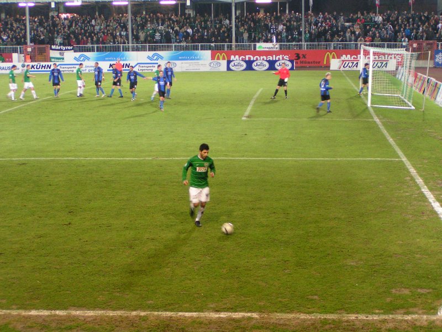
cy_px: 166
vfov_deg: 19.6
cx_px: 221
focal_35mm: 75
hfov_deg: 26.0
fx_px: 958
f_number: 3.2
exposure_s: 1/25
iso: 200
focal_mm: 11.5
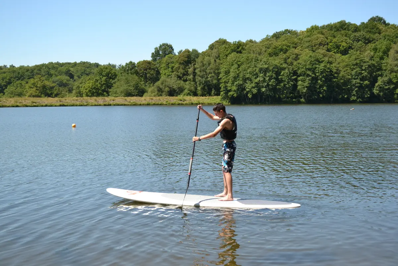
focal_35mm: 48
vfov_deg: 28.1
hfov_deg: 41.1
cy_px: 133
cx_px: 199
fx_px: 531
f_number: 4.8
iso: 800
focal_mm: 32
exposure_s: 1/2500
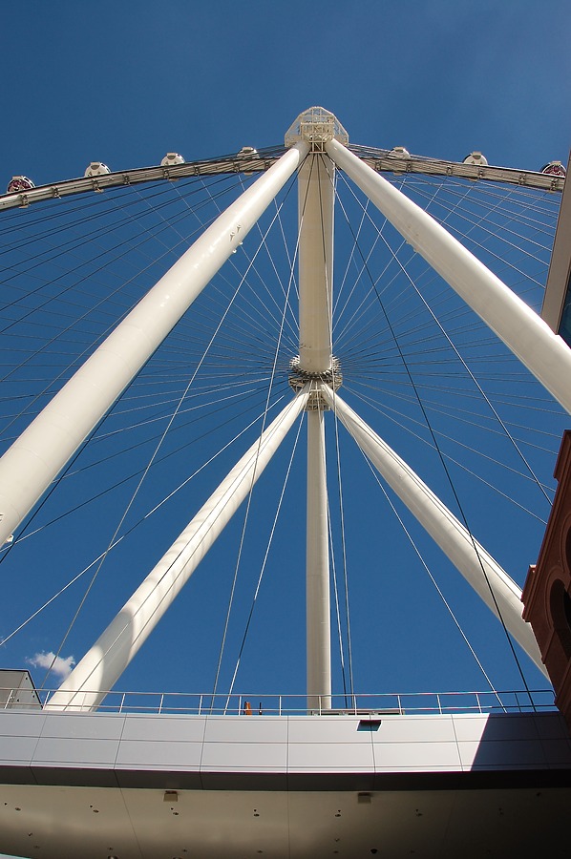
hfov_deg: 47.8
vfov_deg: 67.4
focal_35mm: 27
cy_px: 430
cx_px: 286
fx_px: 644
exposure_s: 1/400
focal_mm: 18
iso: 200
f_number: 11
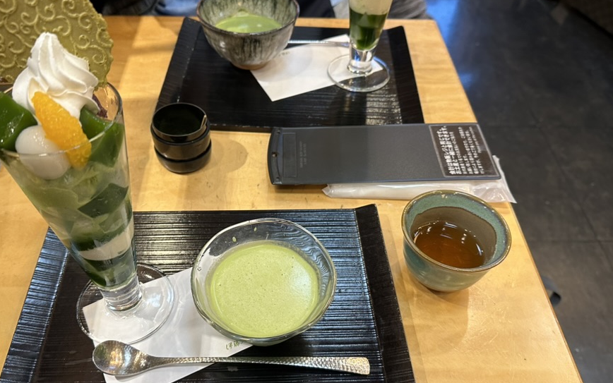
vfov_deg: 41.8
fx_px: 501
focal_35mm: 30
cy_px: 217
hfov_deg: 62.8
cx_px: 283
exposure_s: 1/60
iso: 250
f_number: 1.78
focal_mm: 6.86
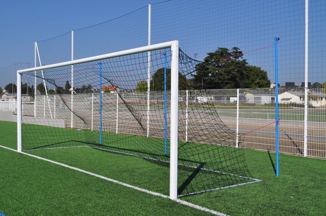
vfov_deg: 31.8
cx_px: 163
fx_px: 380
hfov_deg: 46.5
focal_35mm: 42
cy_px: 108
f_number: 11
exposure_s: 1/500
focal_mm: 28
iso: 200
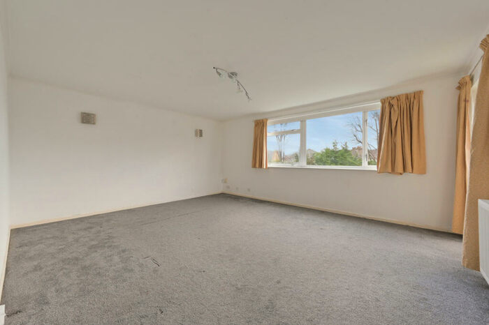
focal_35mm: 14
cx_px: 244
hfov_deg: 104.3
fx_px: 190
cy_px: 162
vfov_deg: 81.2
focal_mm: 14
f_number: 16
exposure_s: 1.6
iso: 200
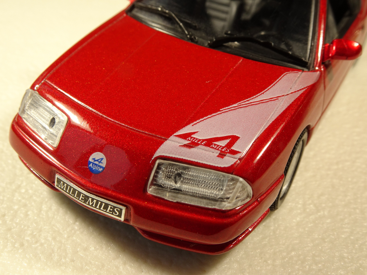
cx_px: 184
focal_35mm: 43
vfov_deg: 33.6
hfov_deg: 43.9
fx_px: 456
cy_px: 138
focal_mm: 7.3
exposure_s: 1/125
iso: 80
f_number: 5.6
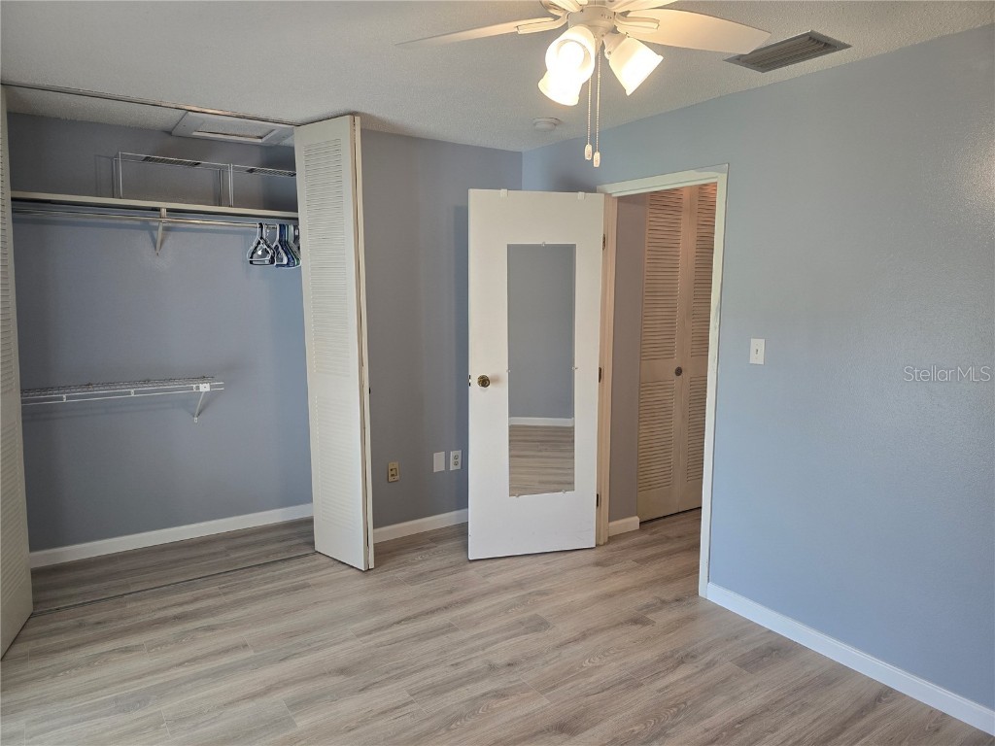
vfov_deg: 58.9
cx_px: 498
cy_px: 373
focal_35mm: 23
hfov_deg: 73.9
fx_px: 661
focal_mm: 6.3
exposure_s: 1/120
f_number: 1.7
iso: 100
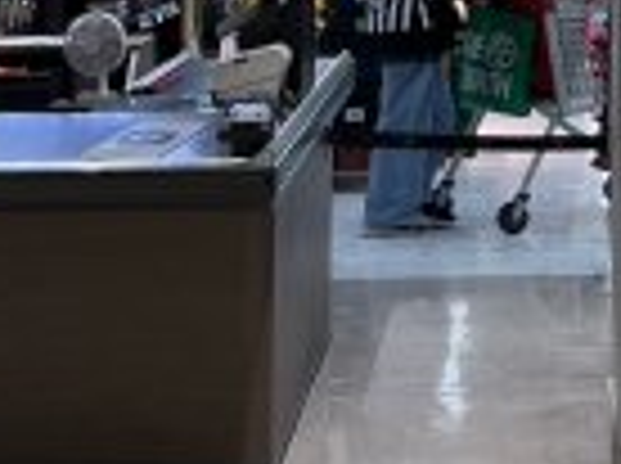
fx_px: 2704
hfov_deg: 12.9
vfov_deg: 9.3
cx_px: 657
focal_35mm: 151
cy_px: -369
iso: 50
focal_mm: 5.7
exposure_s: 1/120
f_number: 1.5
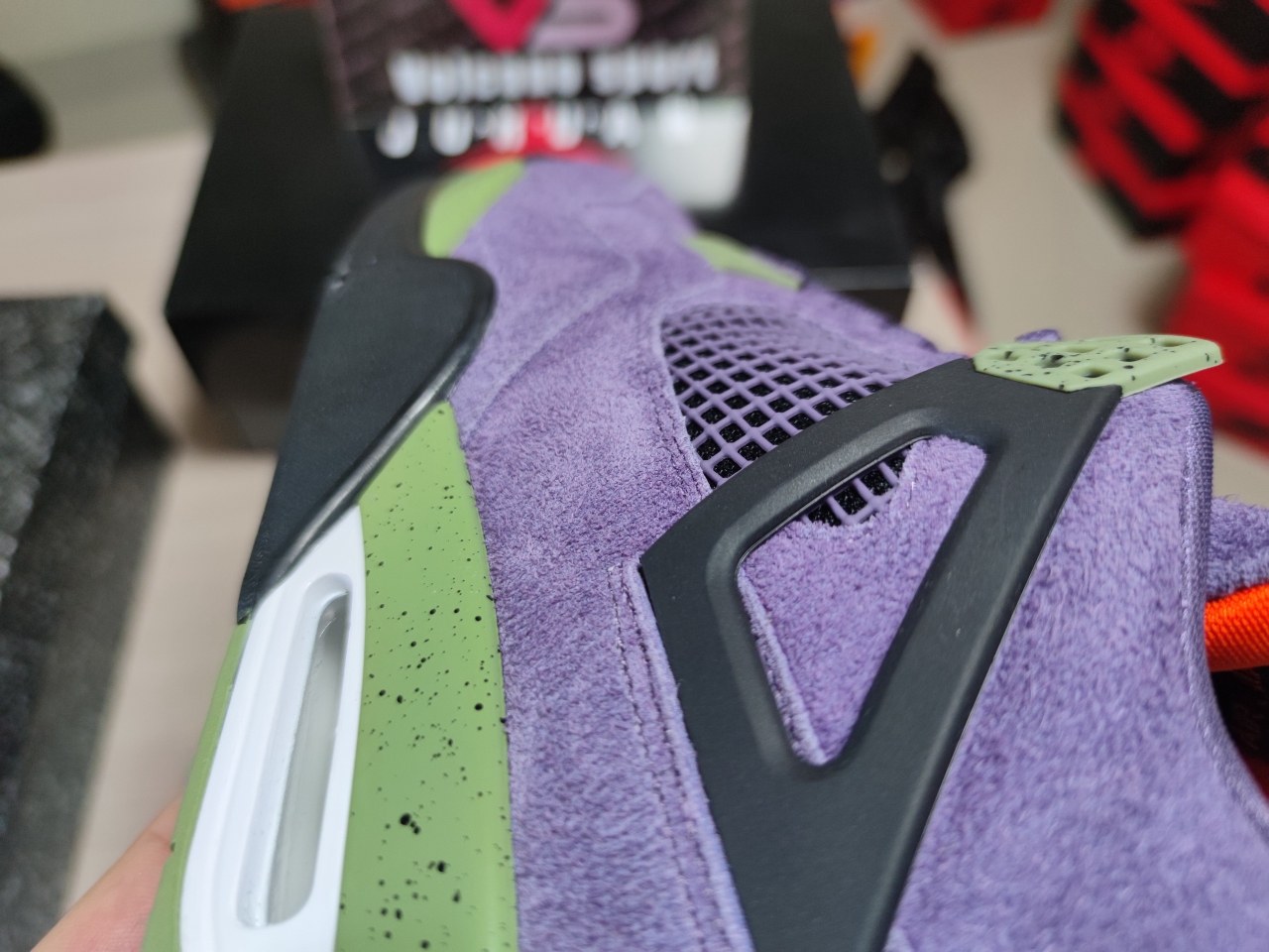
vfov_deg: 56.8
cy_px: 476
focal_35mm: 24
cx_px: 634
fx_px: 880
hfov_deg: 71.6
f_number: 1.69
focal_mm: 6.72
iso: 177
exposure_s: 1/78
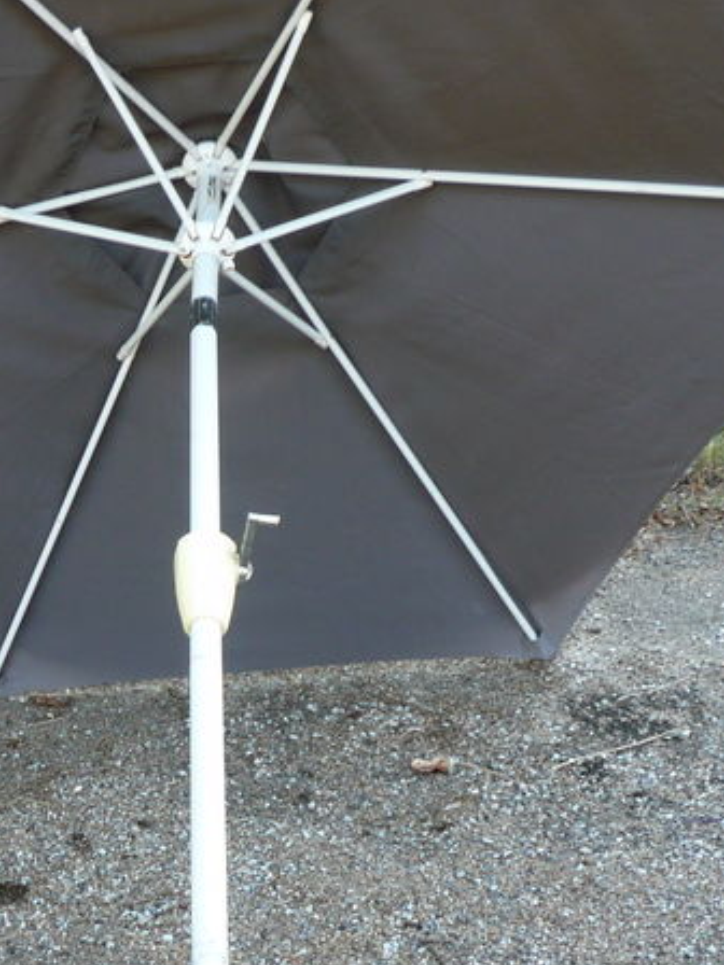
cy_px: 625
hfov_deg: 21.6
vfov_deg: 28.8
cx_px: 116
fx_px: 1868
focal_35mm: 67
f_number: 3.3
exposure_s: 1/60
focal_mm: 5.2
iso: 100
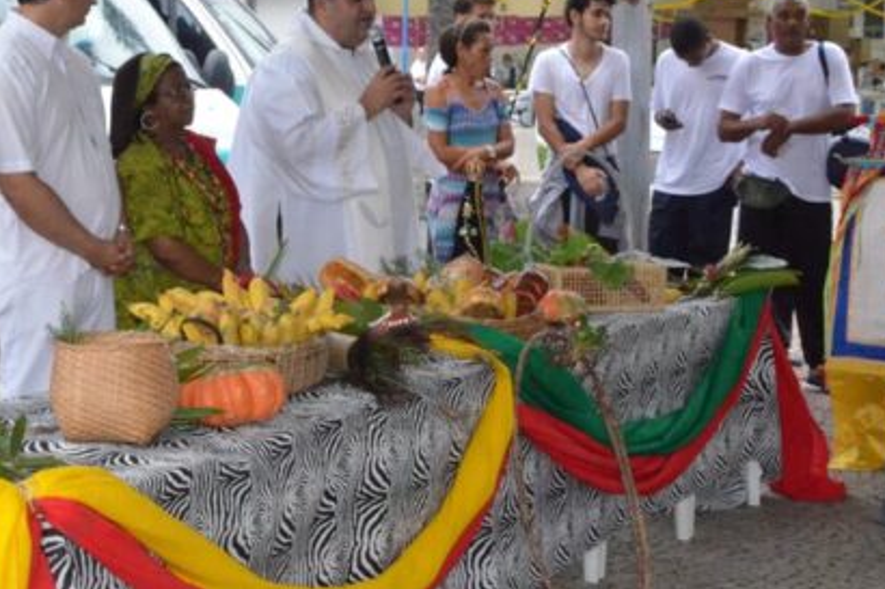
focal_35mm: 90
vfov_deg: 15.2
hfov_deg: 22.5
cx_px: 274
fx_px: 2211
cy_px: 315
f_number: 14
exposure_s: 1/250
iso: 5000
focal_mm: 32
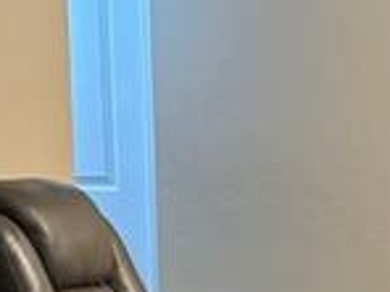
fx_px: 2028
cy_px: 372
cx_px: 640
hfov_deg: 10.5
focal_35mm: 180
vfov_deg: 8.1
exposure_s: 1/60
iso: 400
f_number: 1.6
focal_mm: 5.96
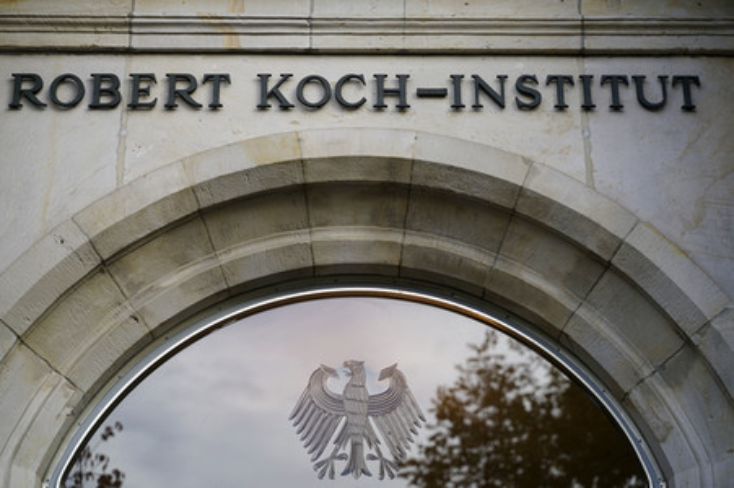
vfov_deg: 20.6
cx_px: 367
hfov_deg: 30.5
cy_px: 244
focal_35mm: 66
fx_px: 1345
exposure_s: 1/400
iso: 320
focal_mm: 66
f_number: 3.5
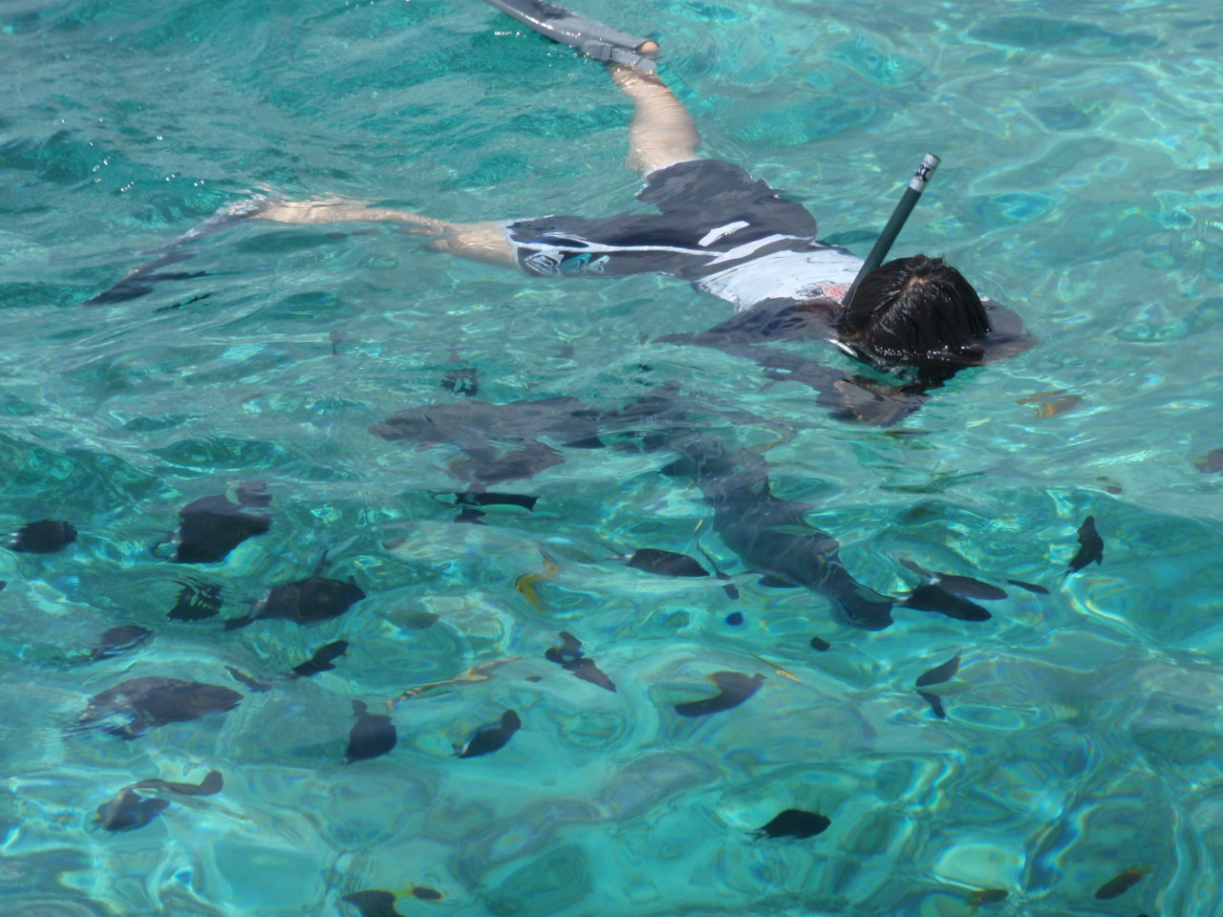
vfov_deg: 14.5
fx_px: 3604
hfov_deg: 19.3
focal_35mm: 102
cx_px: 612
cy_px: 458
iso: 64
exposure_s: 1/320
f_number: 6.3
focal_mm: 18.2
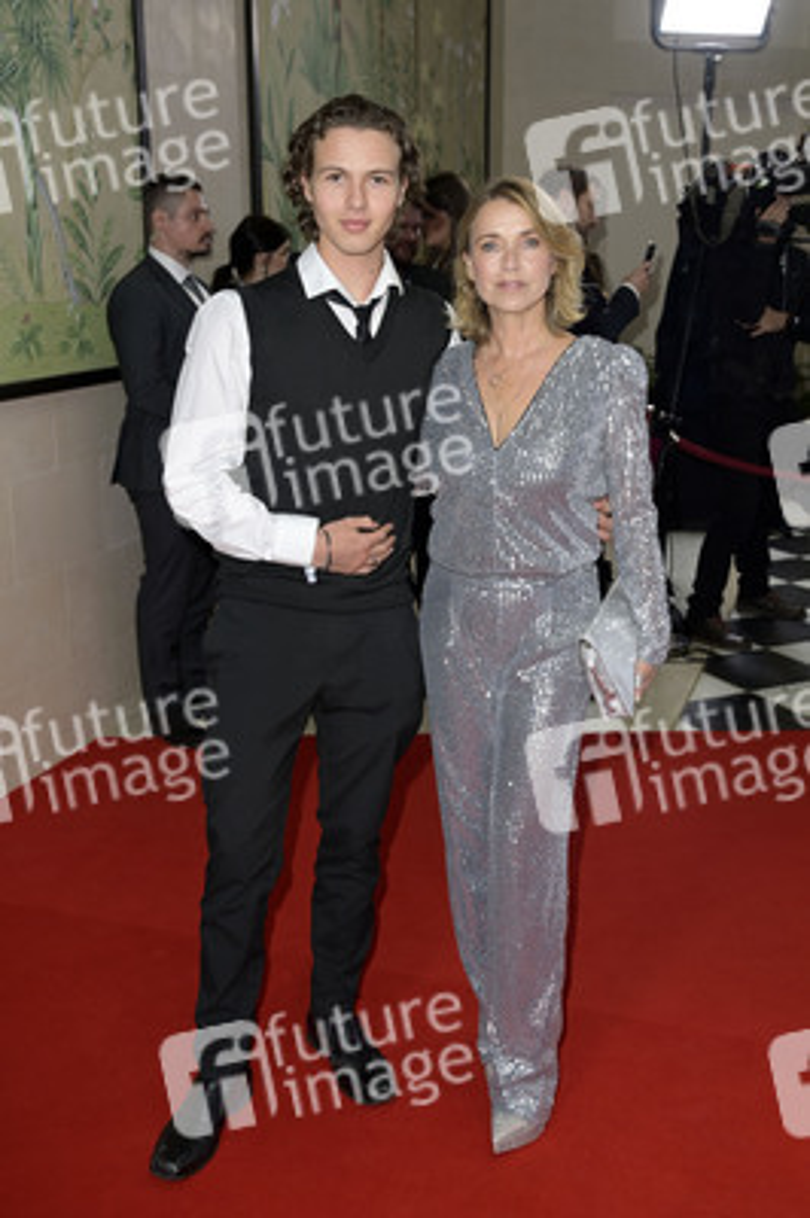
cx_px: 405
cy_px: 609
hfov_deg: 35.0
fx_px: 1285
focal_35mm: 38
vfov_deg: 50.7
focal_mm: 38
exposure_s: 1/200
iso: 640
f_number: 5.6
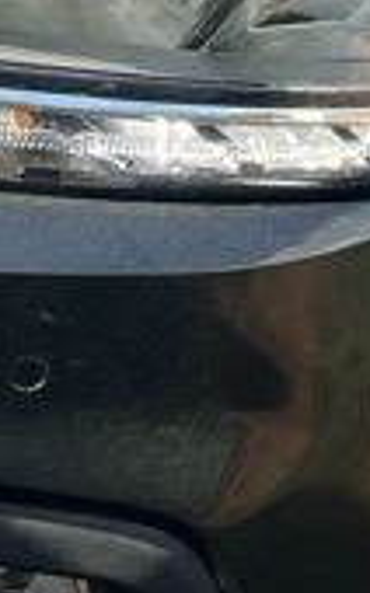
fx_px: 3362
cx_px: 52
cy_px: -509
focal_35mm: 208
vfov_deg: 9.5
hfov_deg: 6.3
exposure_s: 1/1600
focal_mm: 5.1
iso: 50
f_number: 1.6
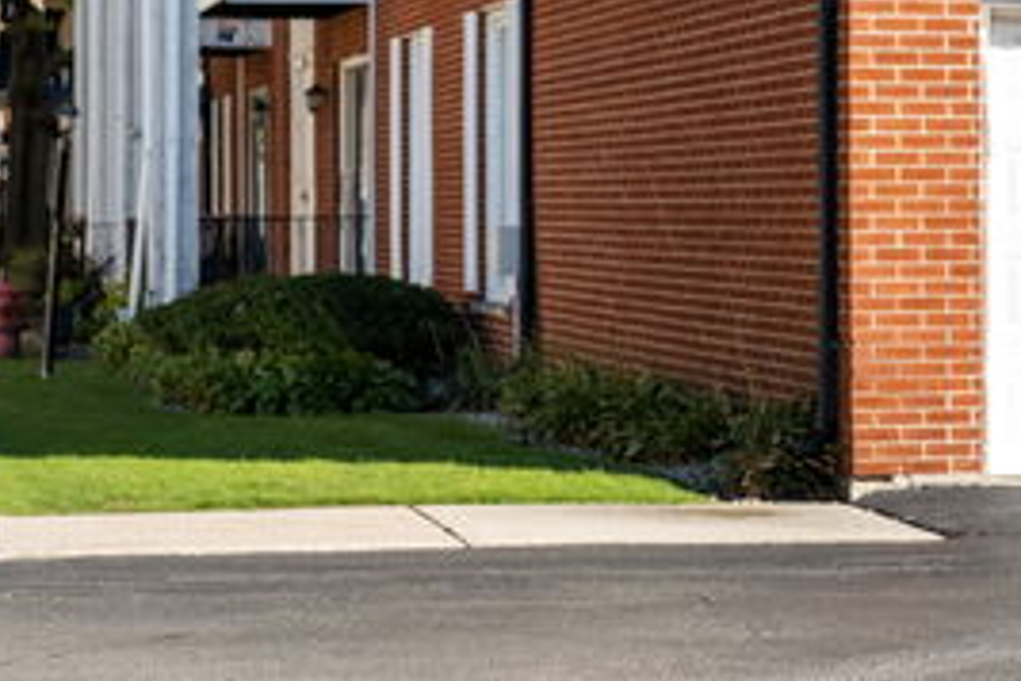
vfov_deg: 11.0
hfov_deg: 16.4
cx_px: 746
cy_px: 138
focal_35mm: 124
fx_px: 3517
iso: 400
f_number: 4
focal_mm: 46.3
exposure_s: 1/1250
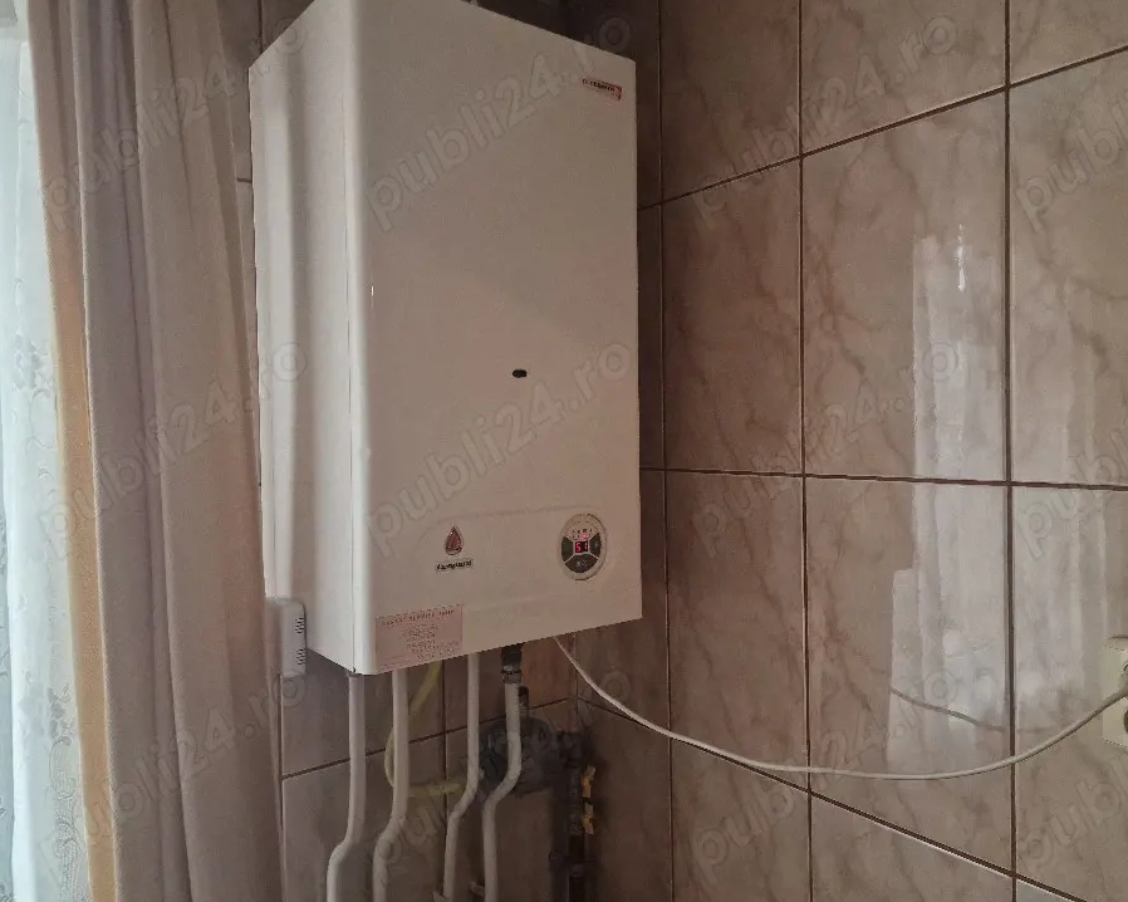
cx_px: 580
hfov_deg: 68.1
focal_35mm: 25
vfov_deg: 56.8
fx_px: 834
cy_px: 452
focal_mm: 6.4
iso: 500
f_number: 1.8
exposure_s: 1/120
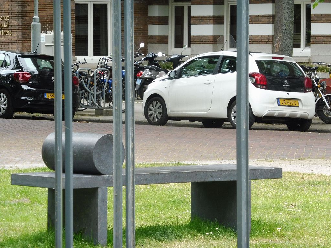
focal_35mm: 231
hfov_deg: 8.6
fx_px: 2209
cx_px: 166
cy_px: 124
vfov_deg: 6.4
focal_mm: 41.3
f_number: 6.3
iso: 250
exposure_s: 1/100
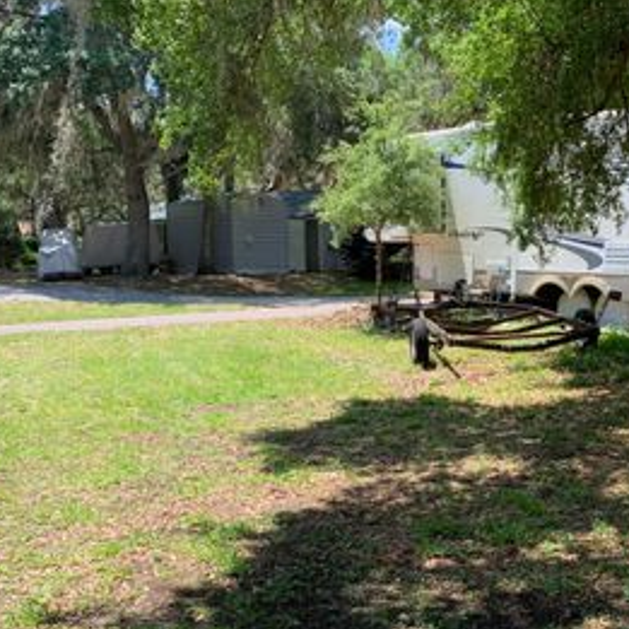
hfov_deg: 37.2
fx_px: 905
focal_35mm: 44
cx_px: 492
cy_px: 329
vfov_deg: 38.3
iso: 25
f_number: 1.8
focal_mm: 4.25
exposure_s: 1/627
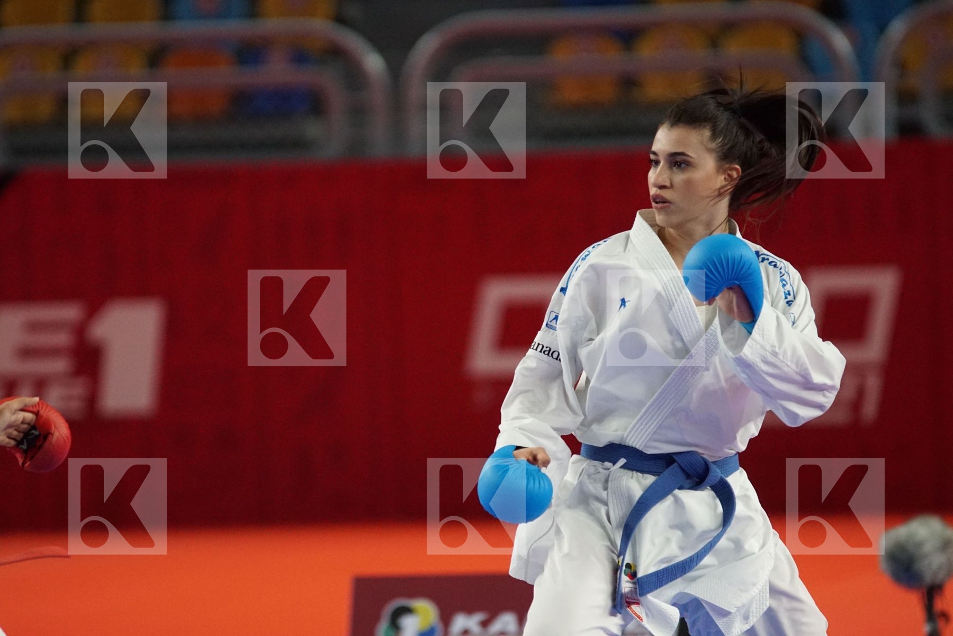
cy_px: 318
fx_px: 7941
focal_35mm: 300
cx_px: 476
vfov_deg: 4.6
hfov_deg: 6.9
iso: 3200
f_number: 2.8
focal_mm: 200
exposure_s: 1/2000
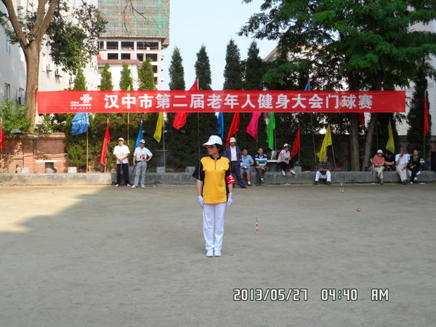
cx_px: 218
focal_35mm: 53
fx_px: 668
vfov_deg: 27.5
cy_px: 164
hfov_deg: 36.2
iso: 80
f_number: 4
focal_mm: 8.7
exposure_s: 1/250
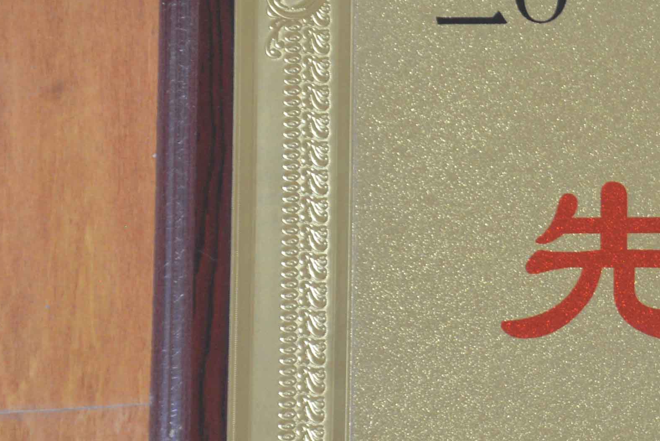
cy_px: 223
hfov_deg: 8.0
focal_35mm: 252
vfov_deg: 5.5
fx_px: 4621
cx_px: 1022
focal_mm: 66
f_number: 4.5
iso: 1100
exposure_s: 1/30
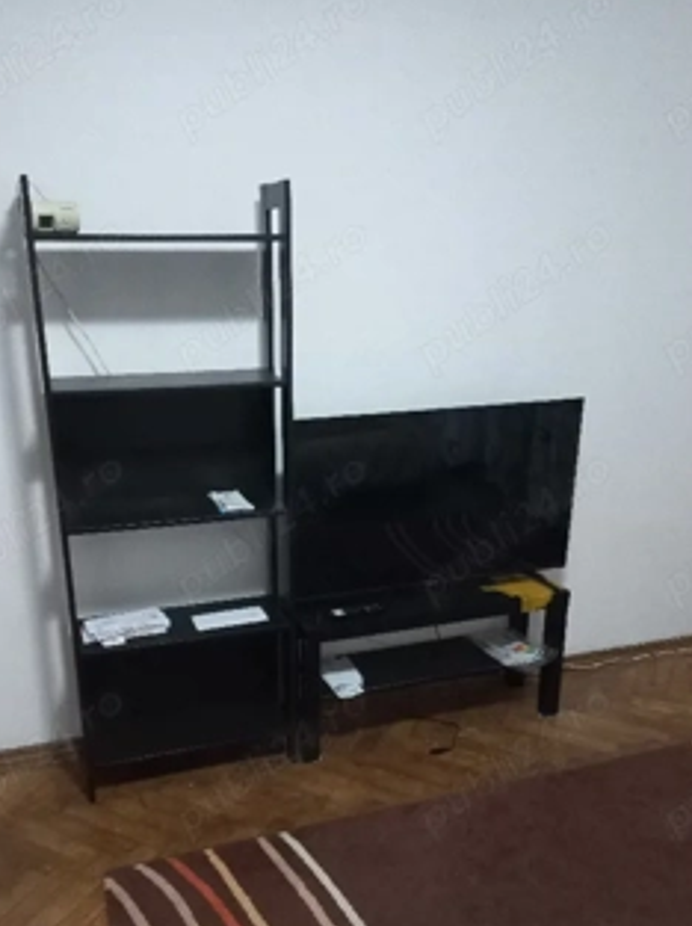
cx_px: 302
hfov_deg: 44.0
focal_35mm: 32
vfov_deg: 56.4
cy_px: 556
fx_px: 855
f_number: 1.8
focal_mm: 4.6
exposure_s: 1/25
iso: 1000
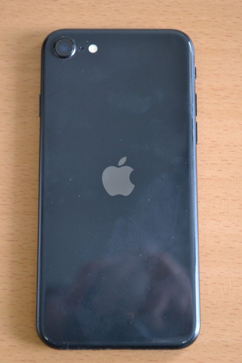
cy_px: 182
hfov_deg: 16.6
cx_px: 121
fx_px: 832
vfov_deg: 24.6
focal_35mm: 82
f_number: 5.6
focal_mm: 55
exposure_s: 1/50
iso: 3200
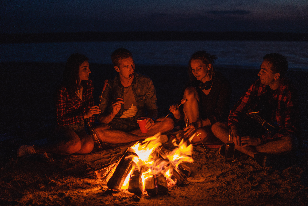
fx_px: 385
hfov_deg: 43.6
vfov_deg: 29.9
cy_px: 103
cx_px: 154
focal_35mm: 45
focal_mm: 30
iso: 800
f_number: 1.4
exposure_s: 1/50
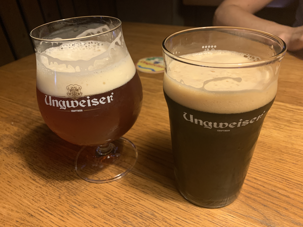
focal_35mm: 26
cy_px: 114
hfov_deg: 67.3
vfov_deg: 53.1
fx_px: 228
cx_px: 152
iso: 320
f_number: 1.8
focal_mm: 4.25
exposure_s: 1/33
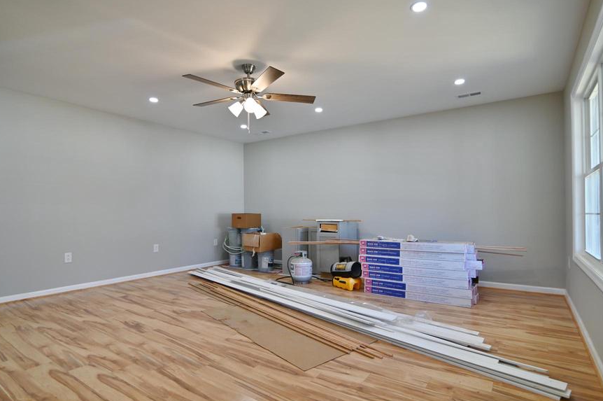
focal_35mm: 19
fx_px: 318
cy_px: 212
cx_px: 303
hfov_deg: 87.0
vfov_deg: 64.4
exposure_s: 1/200
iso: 400
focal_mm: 16
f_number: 2.8
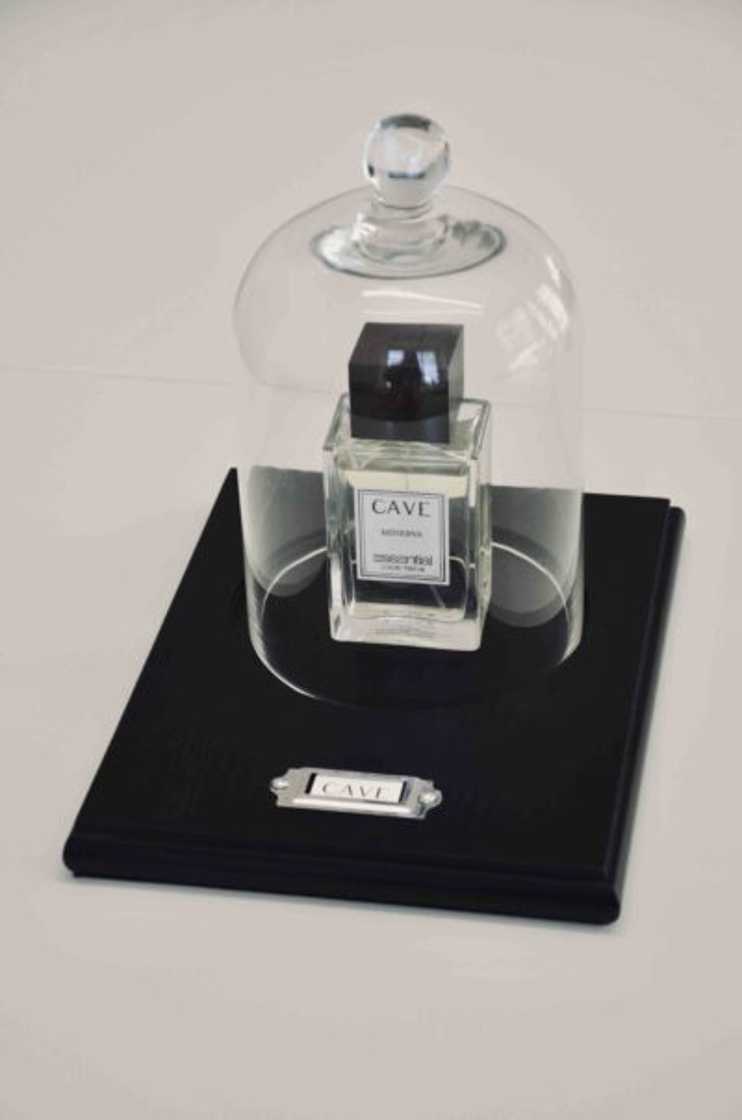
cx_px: 371
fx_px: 3075
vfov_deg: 20.7
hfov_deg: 13.8
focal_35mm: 99
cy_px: 560
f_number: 6.3
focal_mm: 66
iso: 400
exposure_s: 1/125
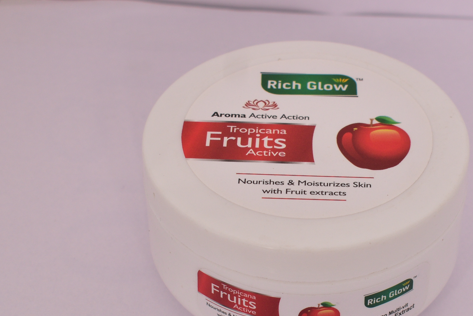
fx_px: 1590
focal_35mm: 121
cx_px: 325
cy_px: 237
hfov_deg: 16.9
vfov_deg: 11.3
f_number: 6.3
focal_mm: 34
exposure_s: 1/125
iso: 200
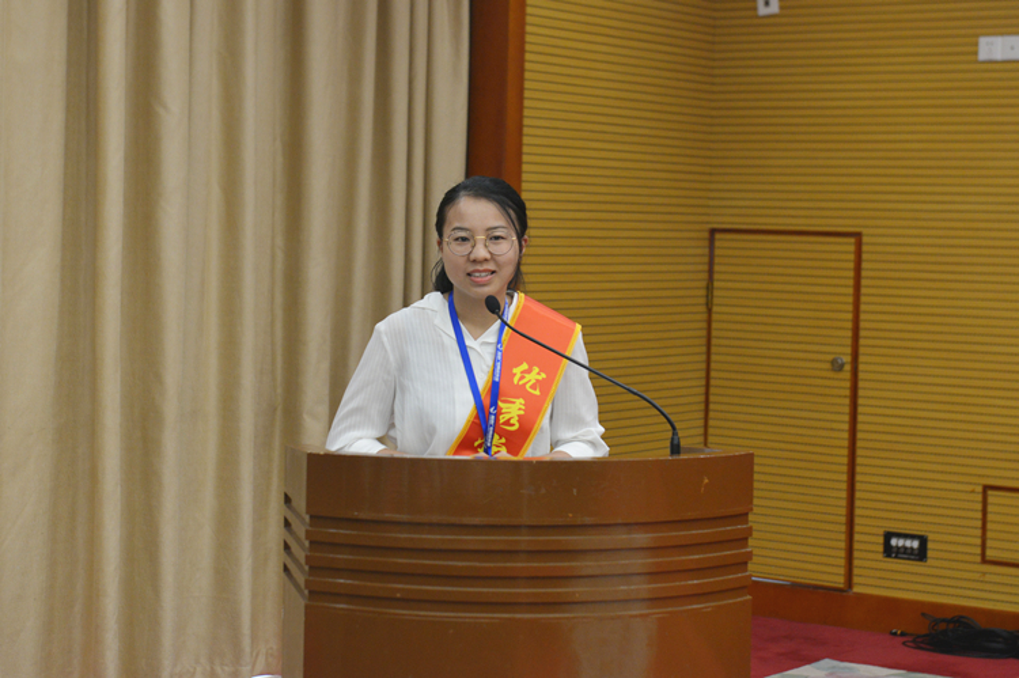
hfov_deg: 28.9
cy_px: 339
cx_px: 510
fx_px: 1980
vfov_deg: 19.4
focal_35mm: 70
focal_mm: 70
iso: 1100
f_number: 4.5
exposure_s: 1/160
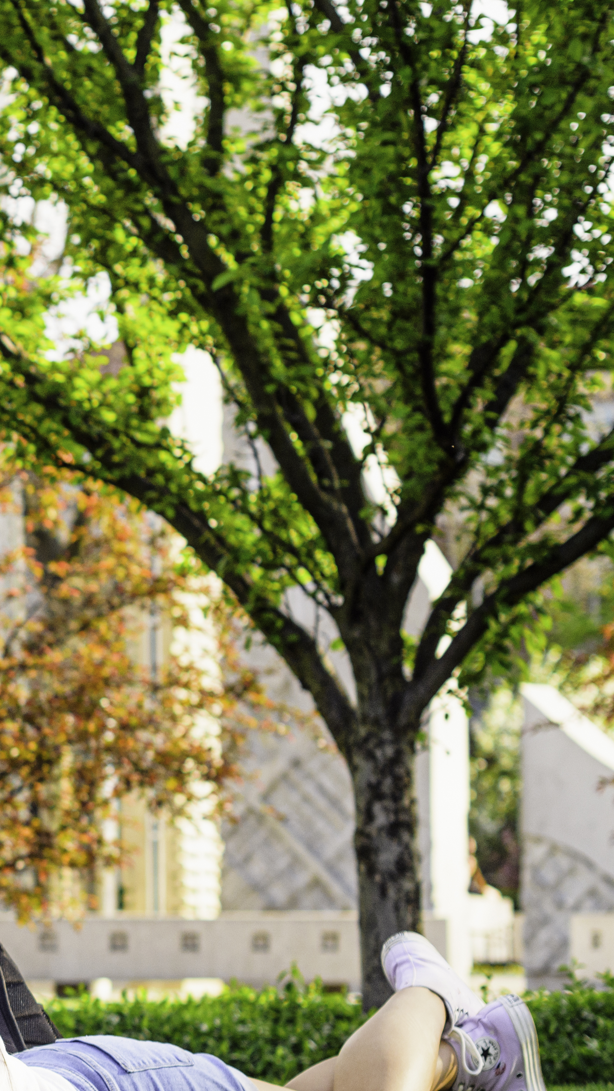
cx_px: -736
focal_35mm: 138
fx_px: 3994
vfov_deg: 15.5
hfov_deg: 8.2
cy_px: 790
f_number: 4
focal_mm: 50
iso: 250
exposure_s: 1/640
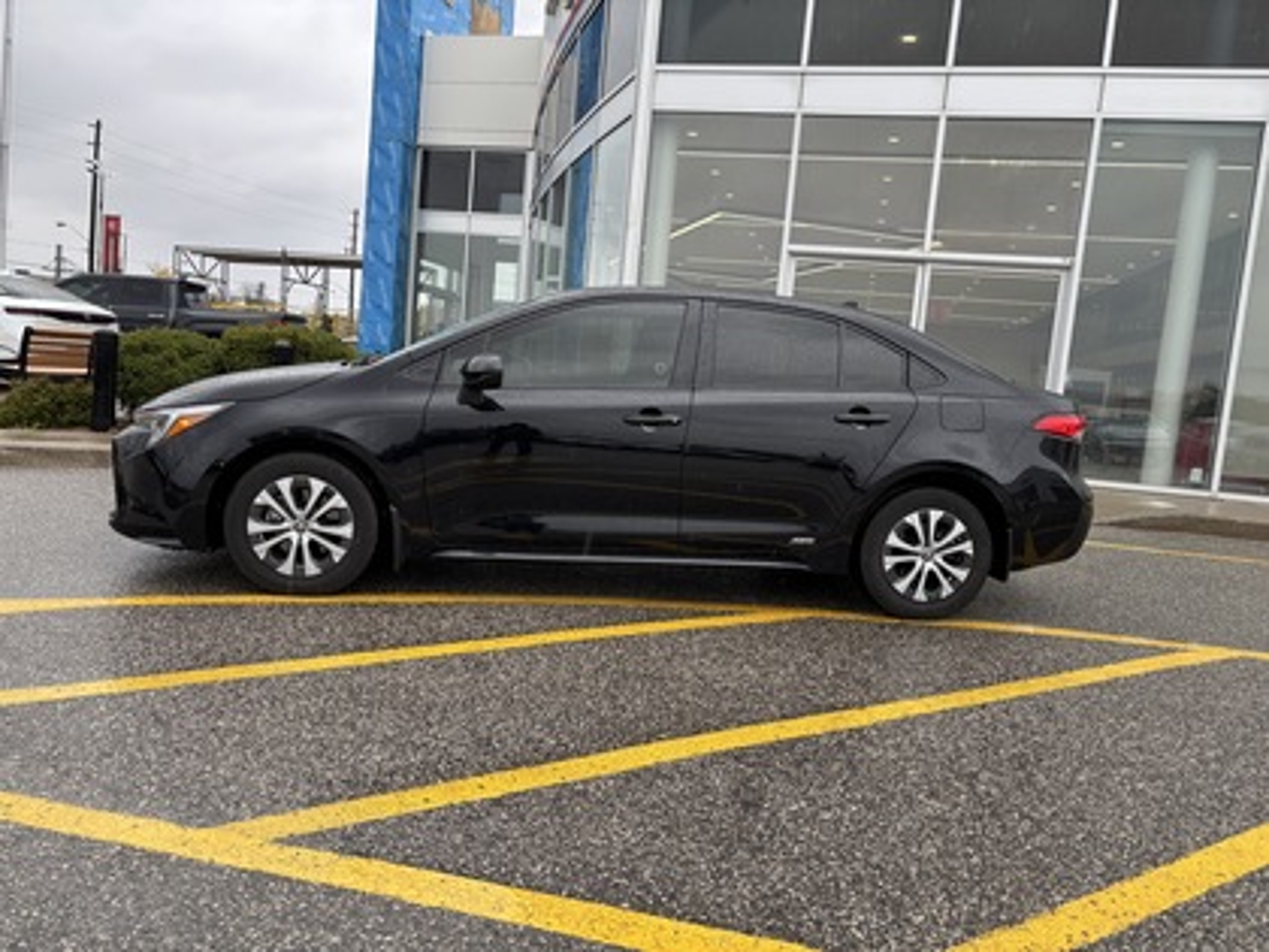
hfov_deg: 67.3
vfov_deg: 53.1
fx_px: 953
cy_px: 476
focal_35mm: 26
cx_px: 634
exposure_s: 1/370
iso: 50
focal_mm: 5.96
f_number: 1.6
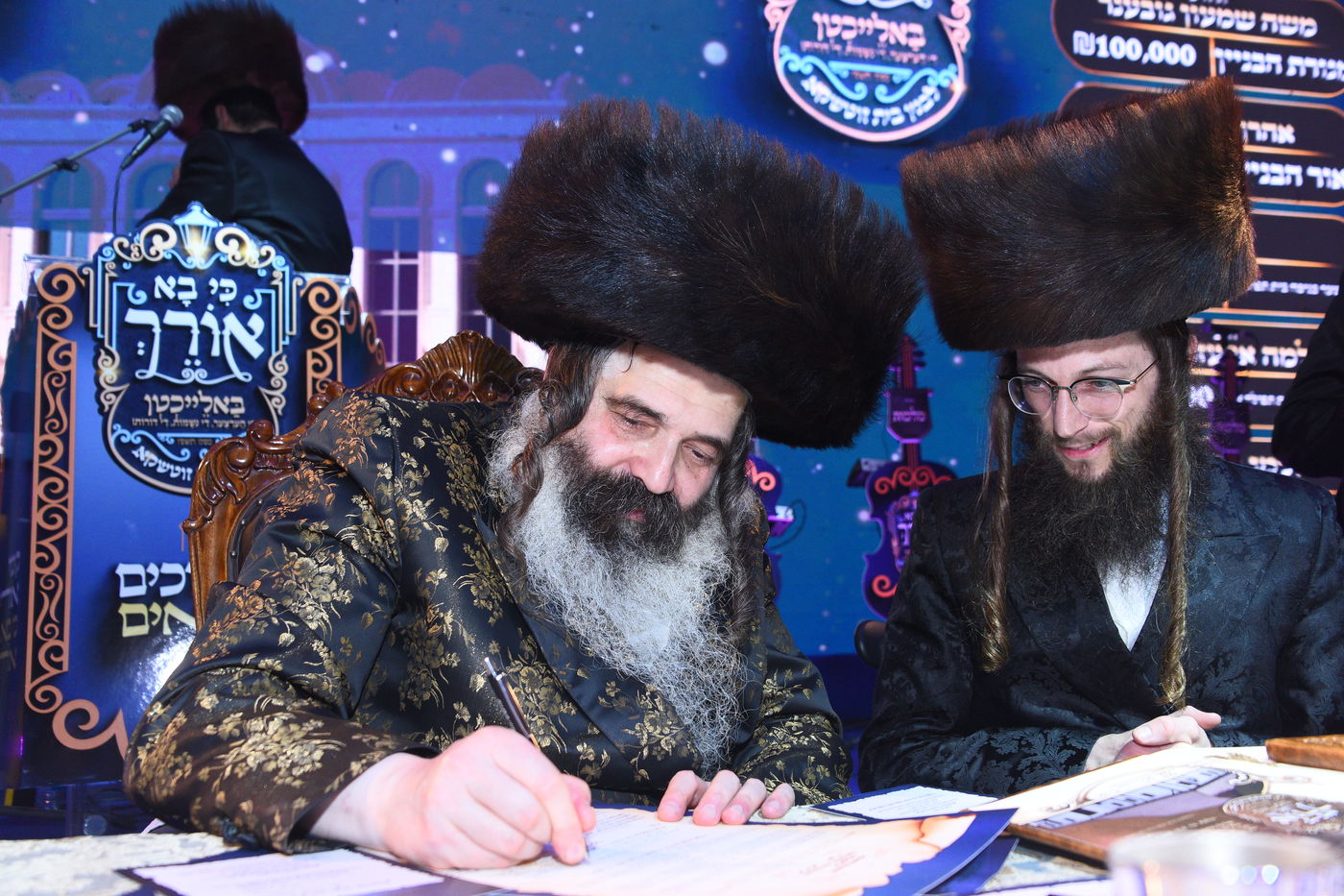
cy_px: 448
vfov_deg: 36.9
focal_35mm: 36
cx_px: 672
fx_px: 1344
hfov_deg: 53.1
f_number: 5.6
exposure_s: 1/160
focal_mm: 36
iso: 1600
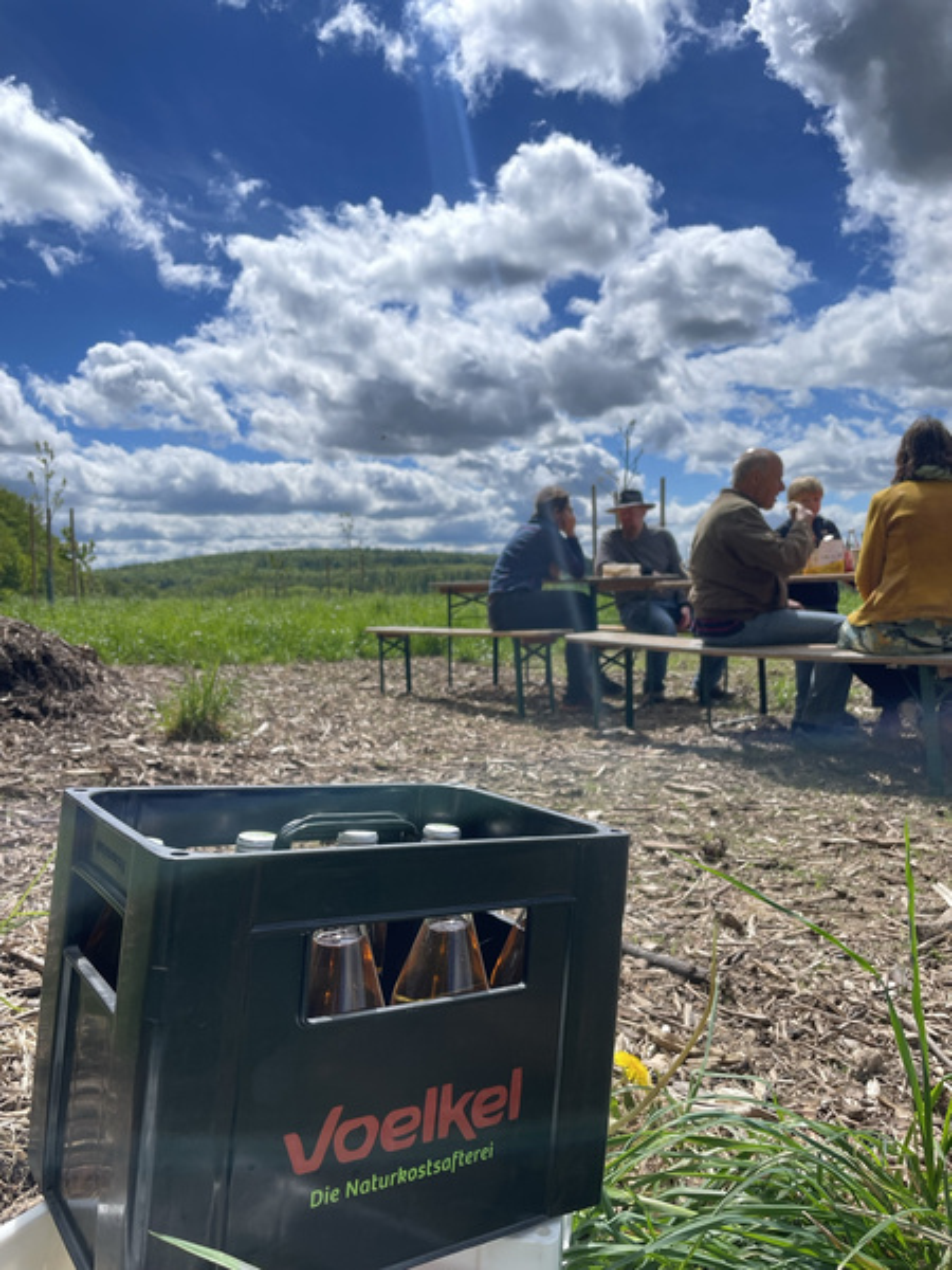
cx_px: 476
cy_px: 635
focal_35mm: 26
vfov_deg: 67.3
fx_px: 953
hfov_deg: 53.1
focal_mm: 4.2
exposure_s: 1/2053
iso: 32
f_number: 1.6
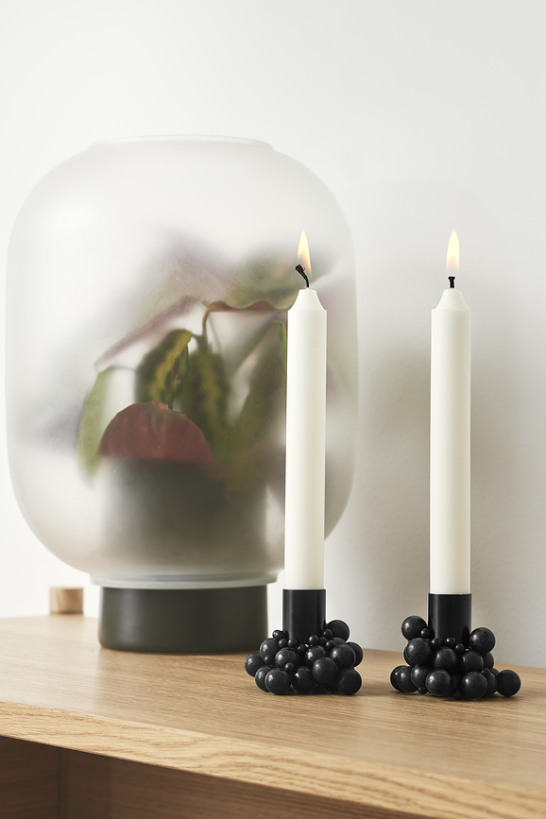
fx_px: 1934
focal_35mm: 85
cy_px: 410
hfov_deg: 16.1
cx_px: 273
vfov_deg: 23.9
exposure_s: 1/60
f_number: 9
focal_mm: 85
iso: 100
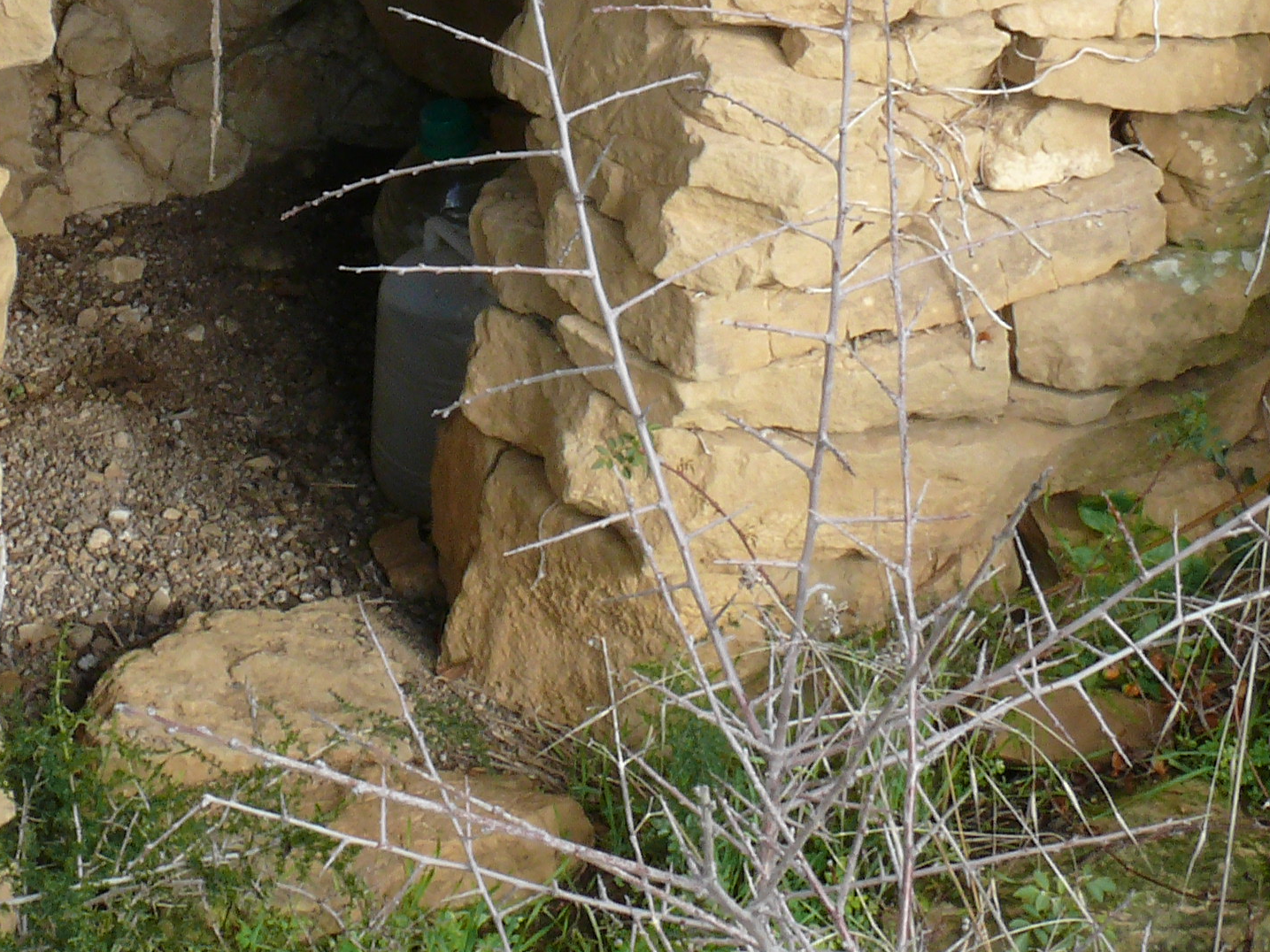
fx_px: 3265
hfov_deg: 21.9
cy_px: -18
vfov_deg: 16.2
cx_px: 442
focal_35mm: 89
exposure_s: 1/30
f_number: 11
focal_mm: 7.4
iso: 100
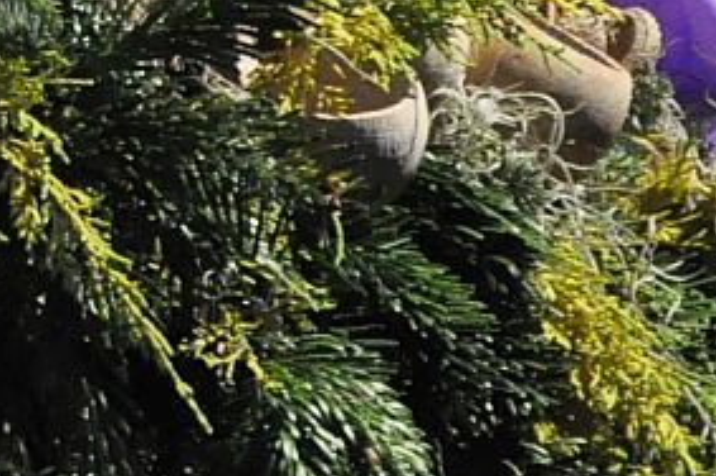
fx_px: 13270
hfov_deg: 3.0
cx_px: -1359
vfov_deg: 2.1
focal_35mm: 668
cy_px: -89
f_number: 5.3
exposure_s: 1/25
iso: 3200
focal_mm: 70
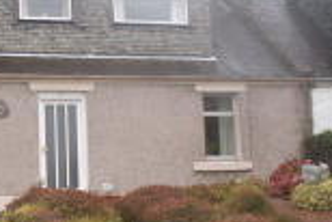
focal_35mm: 70
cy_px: 128
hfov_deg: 27.5
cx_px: 19
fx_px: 646
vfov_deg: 19.5
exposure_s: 1/160
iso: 100
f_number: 4
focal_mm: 18
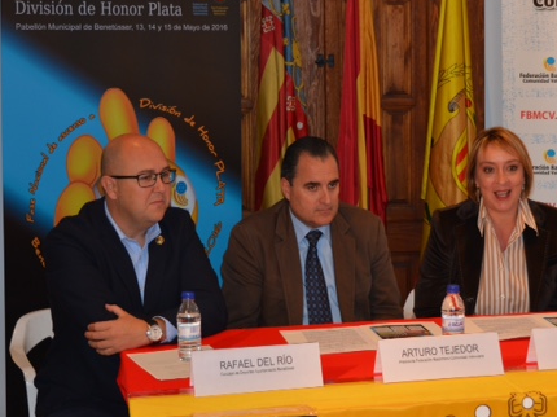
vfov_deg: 17.1
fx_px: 1383
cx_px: 403
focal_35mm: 86
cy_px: 154
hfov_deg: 22.6
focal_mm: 40
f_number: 5
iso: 400
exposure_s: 1/60
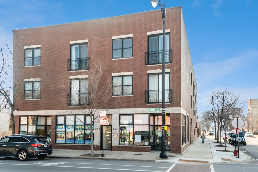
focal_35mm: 32
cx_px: 129
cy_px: 86
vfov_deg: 41.7
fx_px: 226
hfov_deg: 59.5
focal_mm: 31.5
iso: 200
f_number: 8
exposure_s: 1/60
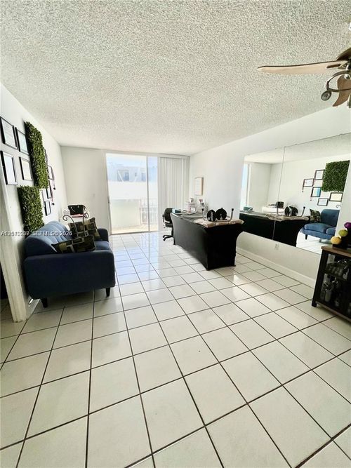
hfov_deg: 89.9
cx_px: 176
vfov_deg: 106.2
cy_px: 234
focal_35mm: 13
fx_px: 176
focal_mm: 1.57
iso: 32
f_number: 1.8
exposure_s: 1/445
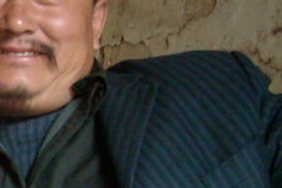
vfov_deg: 8.1
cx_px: -243
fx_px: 1309
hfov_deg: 11.3
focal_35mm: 167
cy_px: 283
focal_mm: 5.7
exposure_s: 1/60
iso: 351
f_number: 2.8
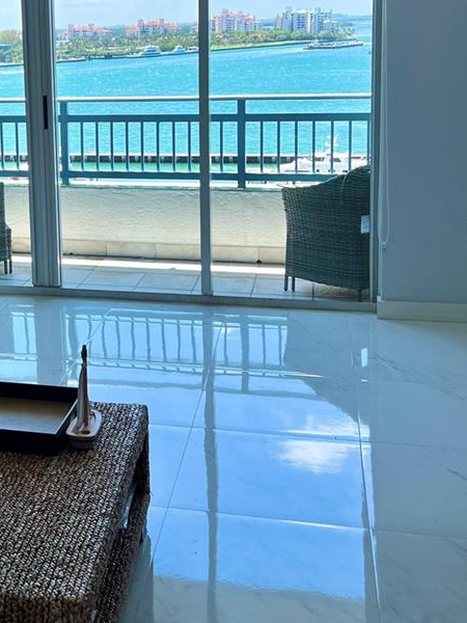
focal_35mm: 52
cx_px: 48
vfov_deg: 35.9
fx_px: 935
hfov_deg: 27.1
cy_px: 152
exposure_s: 1/1147
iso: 50
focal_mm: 5.7
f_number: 1.5
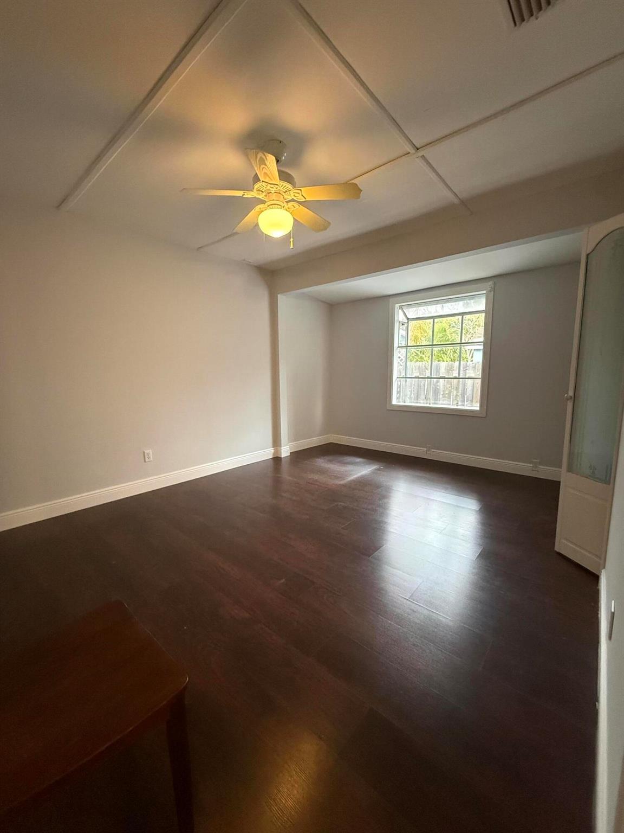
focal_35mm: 14
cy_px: 416
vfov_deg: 102.1
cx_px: 312
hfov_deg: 85.7
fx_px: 336
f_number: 2.2
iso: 800
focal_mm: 2.22
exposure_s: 1/60
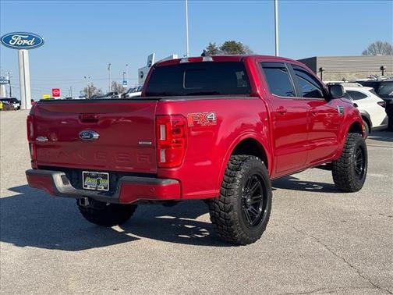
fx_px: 545
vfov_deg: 30.3
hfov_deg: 39.7
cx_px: 196
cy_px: 148
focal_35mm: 48
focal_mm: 6.76
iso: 64
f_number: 1.78
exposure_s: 1/3096
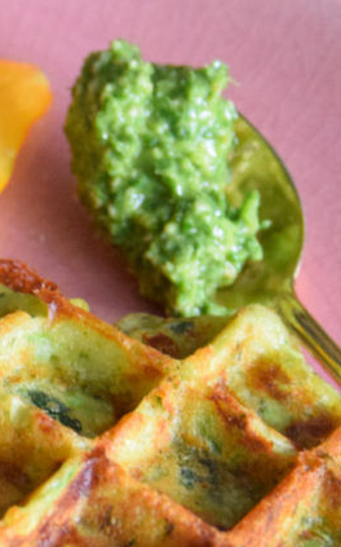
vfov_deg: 10.3
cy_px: 385
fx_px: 3022
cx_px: -116
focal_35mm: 203
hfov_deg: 6.4
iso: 1800
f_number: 4.2
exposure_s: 1/125
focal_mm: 32
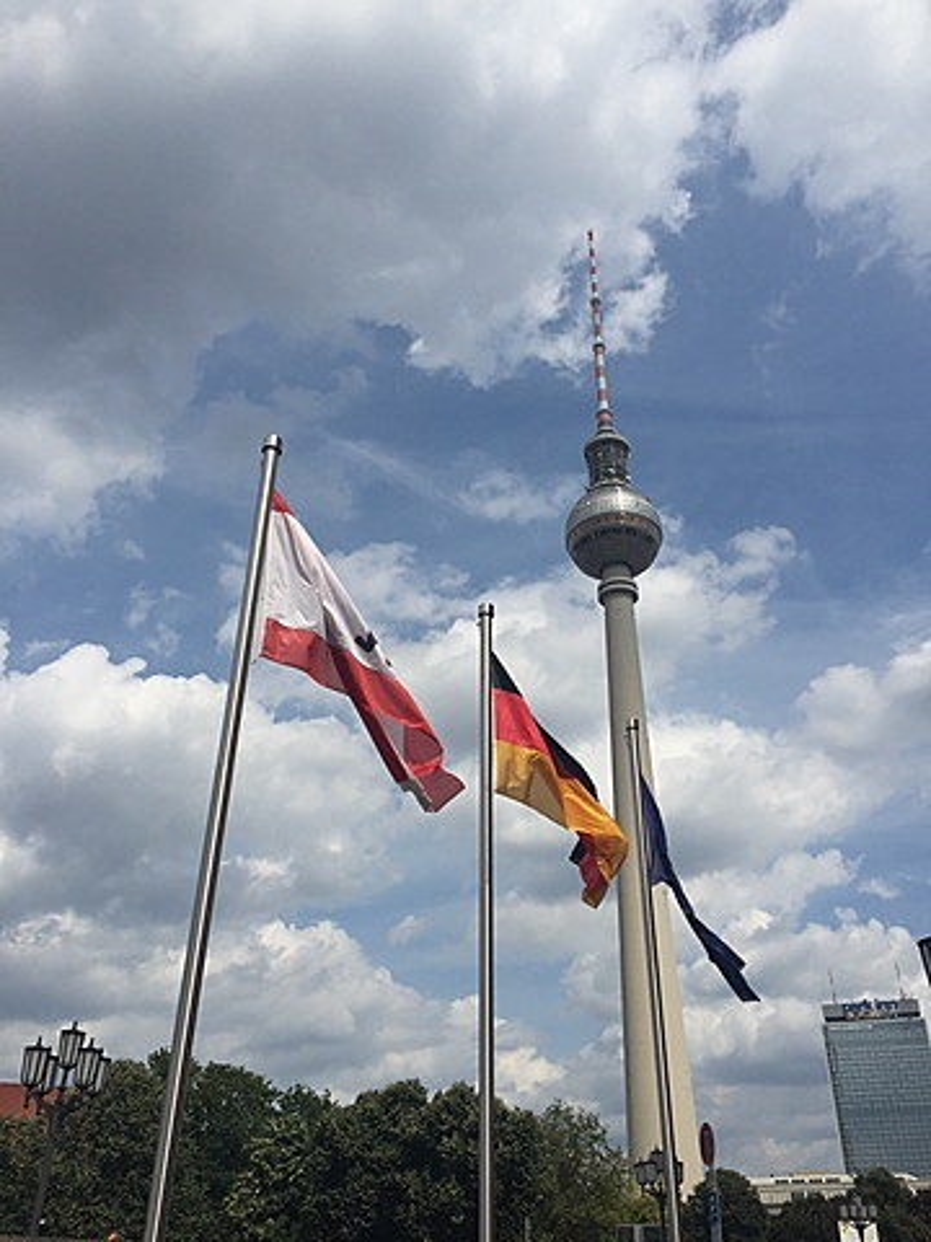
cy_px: 621
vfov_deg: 61.7
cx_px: 466
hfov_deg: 48.2
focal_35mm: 29
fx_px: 1040
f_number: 2.2
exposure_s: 1/5650
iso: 32
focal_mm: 4.15
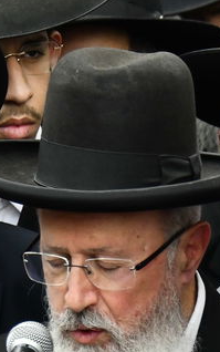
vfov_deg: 3.8
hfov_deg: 2.4
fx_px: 5252
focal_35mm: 548
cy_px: 449
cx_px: 177
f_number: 5.6
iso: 1250
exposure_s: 1/320
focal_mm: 122
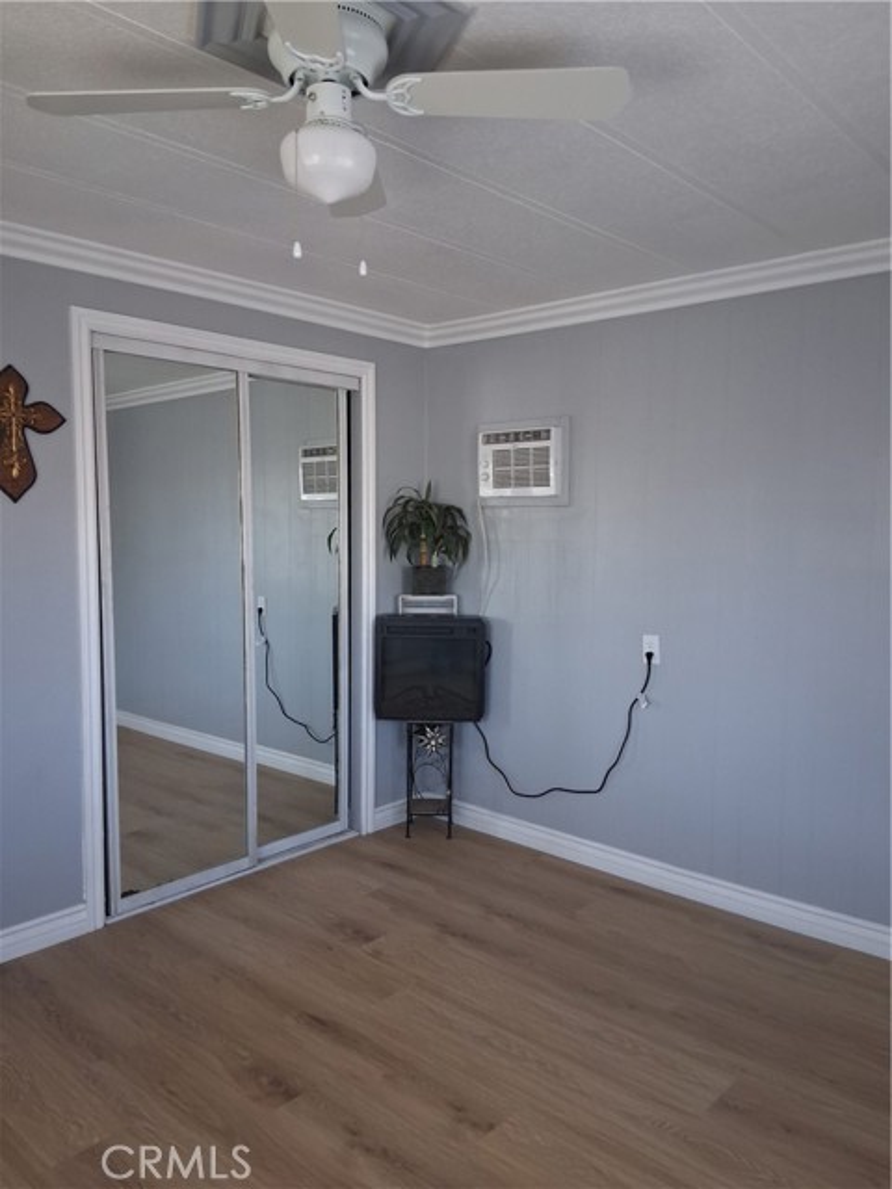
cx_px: 446
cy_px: 594
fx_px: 893
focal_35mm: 26
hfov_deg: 53.1
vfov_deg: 67.3
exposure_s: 1/60
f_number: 1.8
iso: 320
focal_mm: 3.98
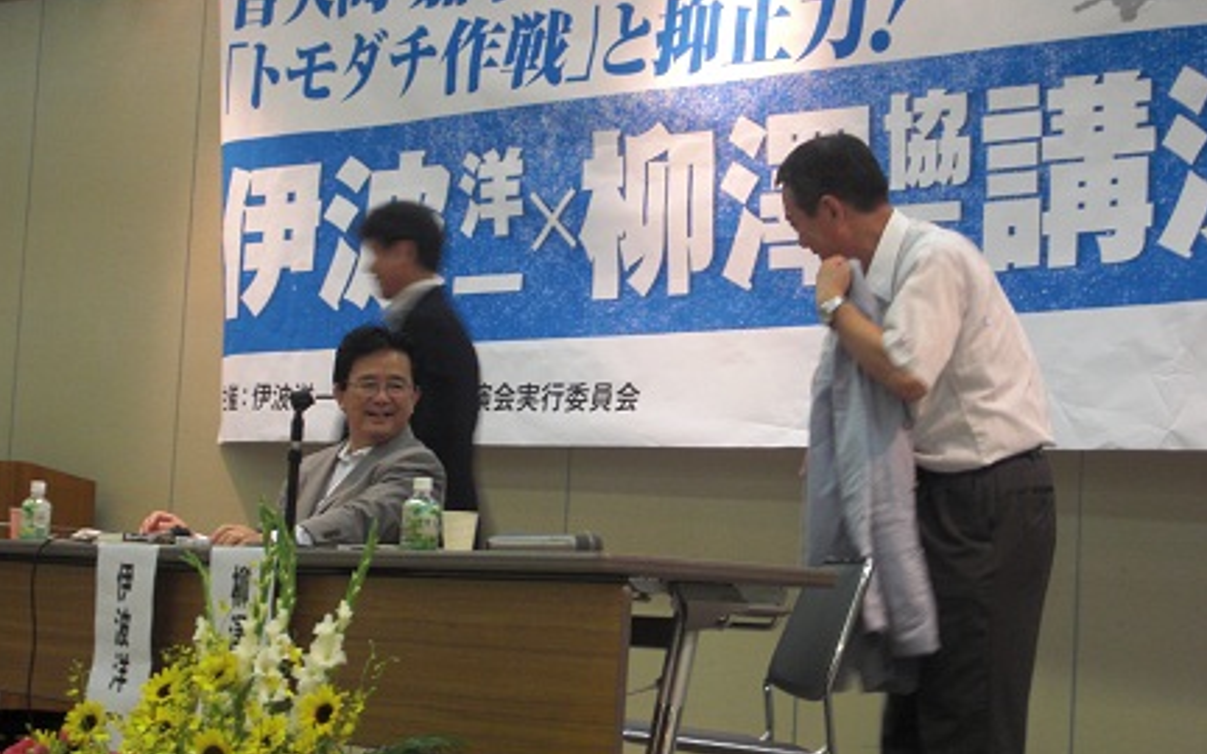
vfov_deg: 15.4
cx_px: 601
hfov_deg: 24.4
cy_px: 350
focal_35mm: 85
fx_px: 2796
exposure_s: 1/13
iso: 200
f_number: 4.6
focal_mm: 13.9
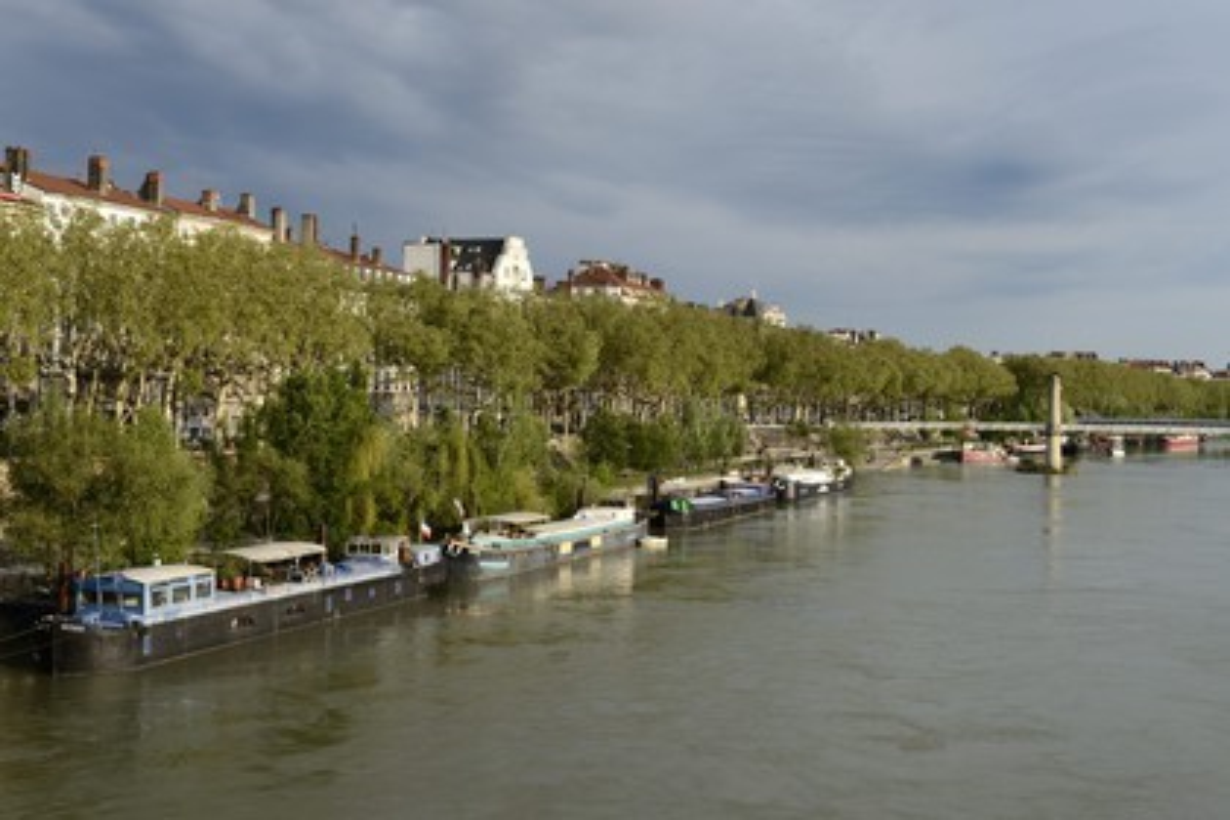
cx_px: 615
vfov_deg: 28.1
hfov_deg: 41.1
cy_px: 410
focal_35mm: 48
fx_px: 1640
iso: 200
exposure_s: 1/320
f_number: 8
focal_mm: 48
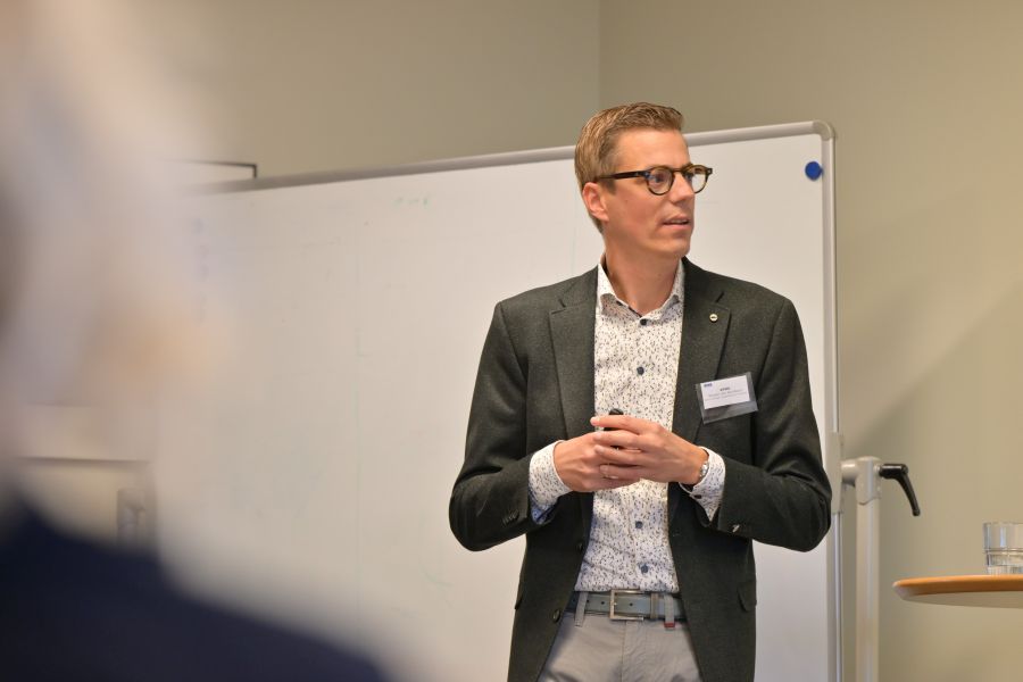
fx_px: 3552
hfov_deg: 16.4
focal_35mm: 125
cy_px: 341
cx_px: 512
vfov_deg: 11.0
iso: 800
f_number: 4
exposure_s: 1/125
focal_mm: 125
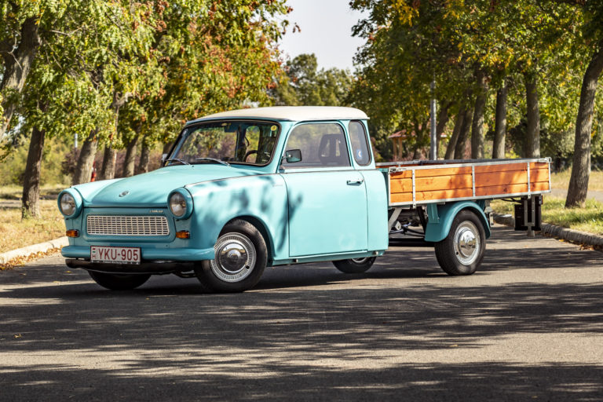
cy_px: 201
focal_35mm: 105
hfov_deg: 19.5
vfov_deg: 13.0
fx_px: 1759
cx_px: 302
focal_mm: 70
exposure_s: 1/400
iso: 64
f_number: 5
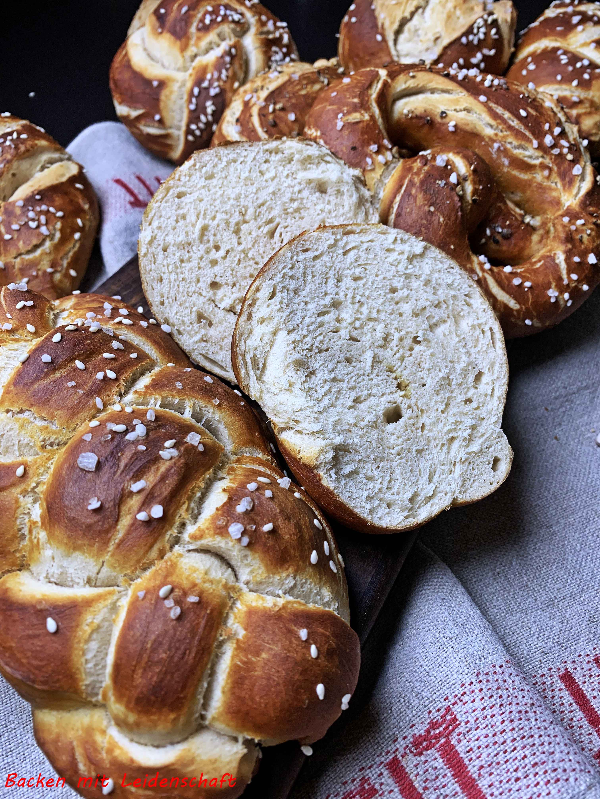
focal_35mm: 26
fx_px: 601
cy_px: 400
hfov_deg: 53.1
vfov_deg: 67.3
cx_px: 300
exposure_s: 1/100
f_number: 1.8
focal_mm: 4.25
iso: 64
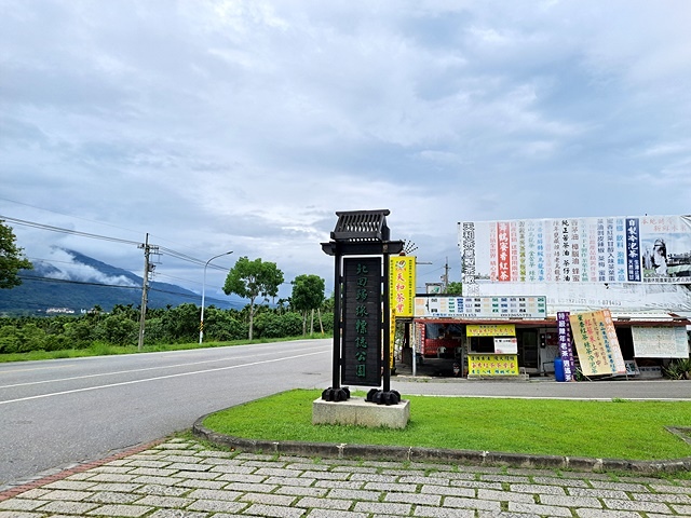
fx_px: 479
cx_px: 346
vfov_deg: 56.8
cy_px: 259
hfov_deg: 71.6
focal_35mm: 24
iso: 50
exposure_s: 1/1080
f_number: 1.8
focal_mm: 5.23
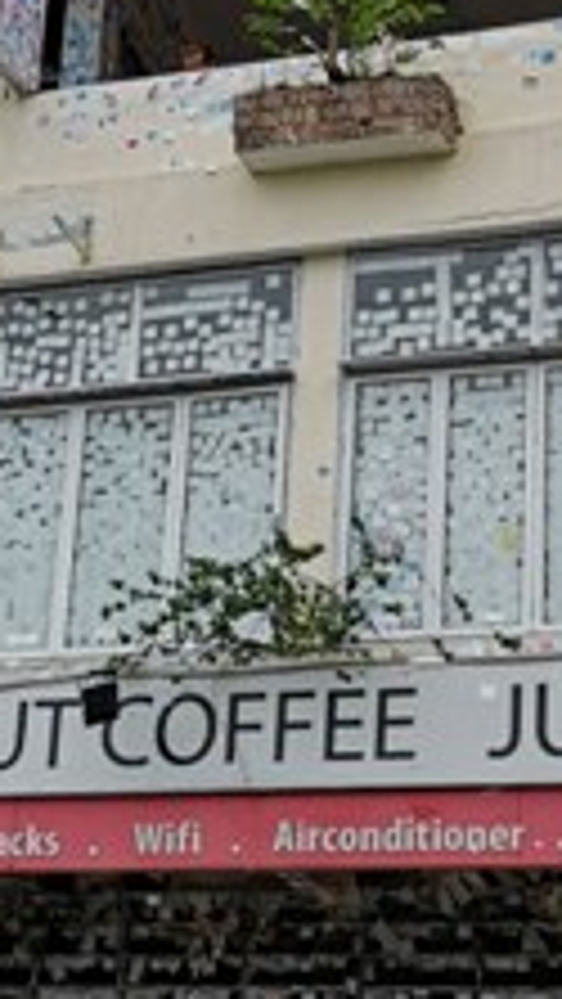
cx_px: 103
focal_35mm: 106
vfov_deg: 20.0
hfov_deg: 11.4
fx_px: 2806
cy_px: 220
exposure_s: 1/2924
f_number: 1.8
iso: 50
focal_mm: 3.95
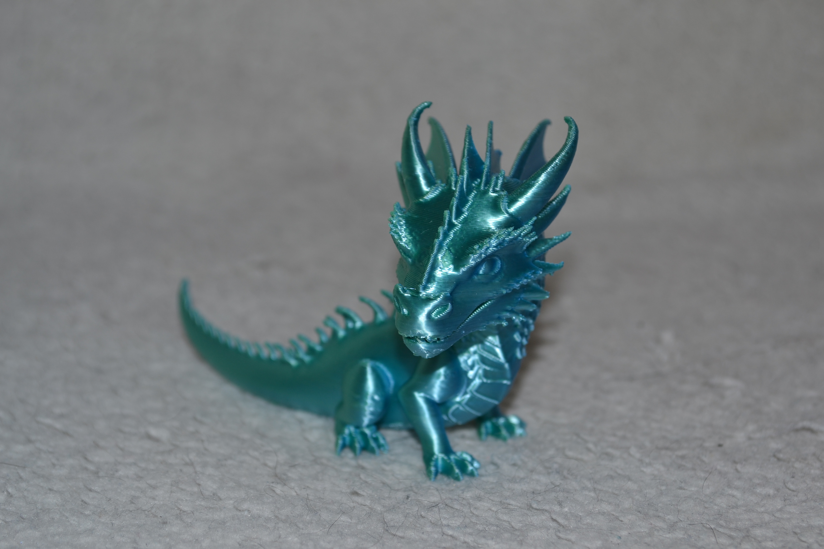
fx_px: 1888
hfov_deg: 24.6
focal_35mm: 82
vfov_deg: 16.6
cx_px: 412
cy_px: 274
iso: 100
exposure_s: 1/60
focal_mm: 55
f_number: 8
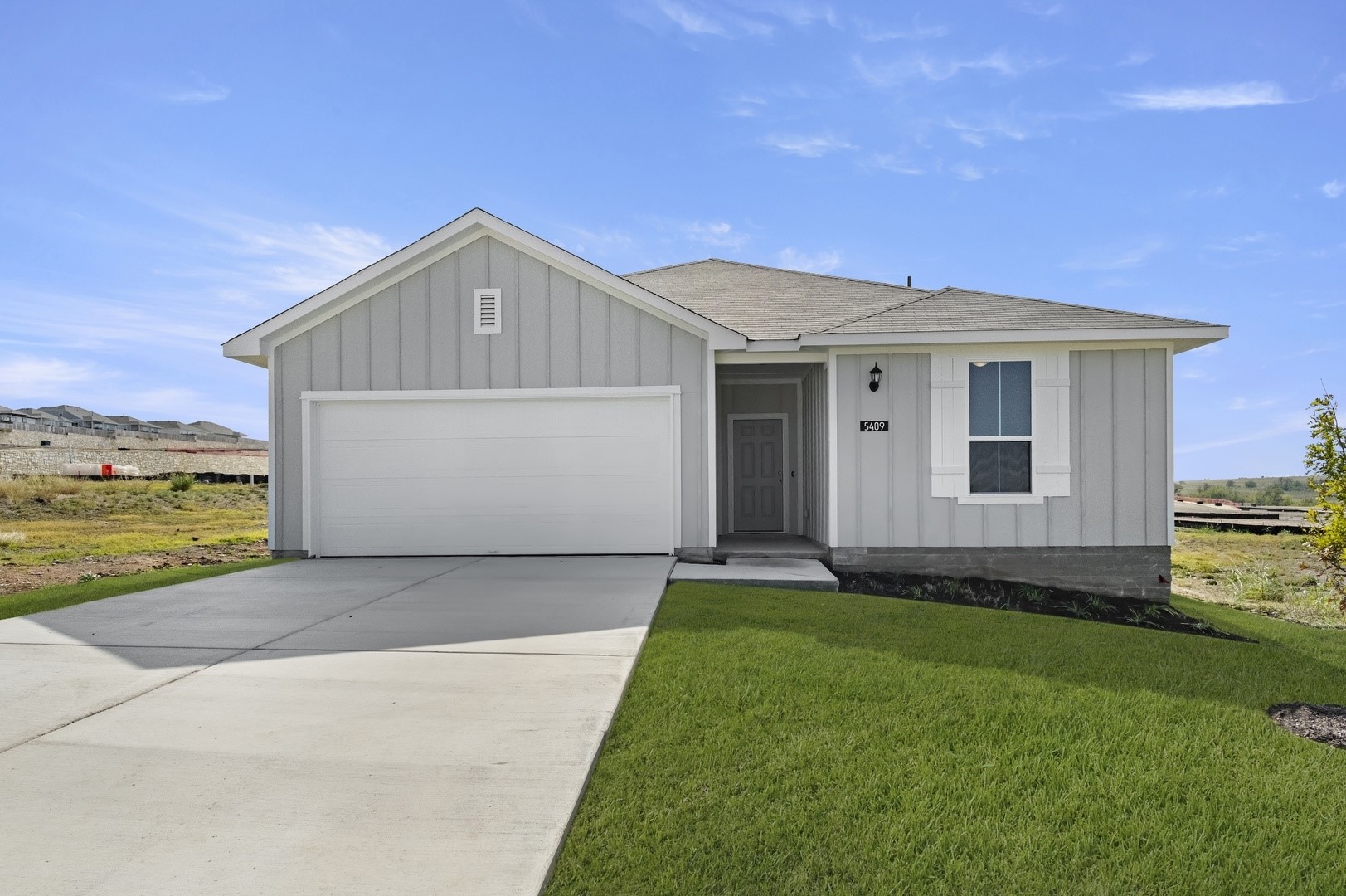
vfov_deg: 36.8
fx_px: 1345
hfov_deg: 53.2
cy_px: 448
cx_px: 673
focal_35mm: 36
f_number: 8
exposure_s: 1/3200
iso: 400
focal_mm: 24
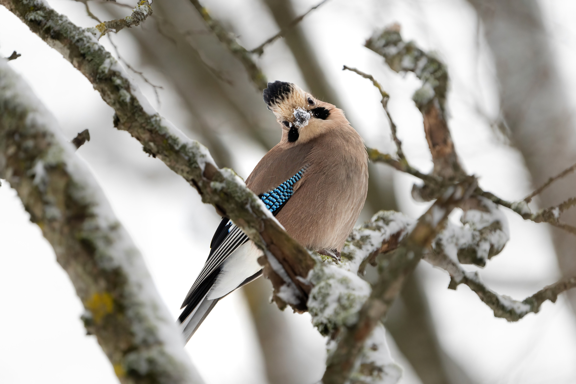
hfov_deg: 3.7
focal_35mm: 553
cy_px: 192
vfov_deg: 2.5
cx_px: 288
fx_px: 8848
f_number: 6.3
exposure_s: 1/1000
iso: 1600
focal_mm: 553
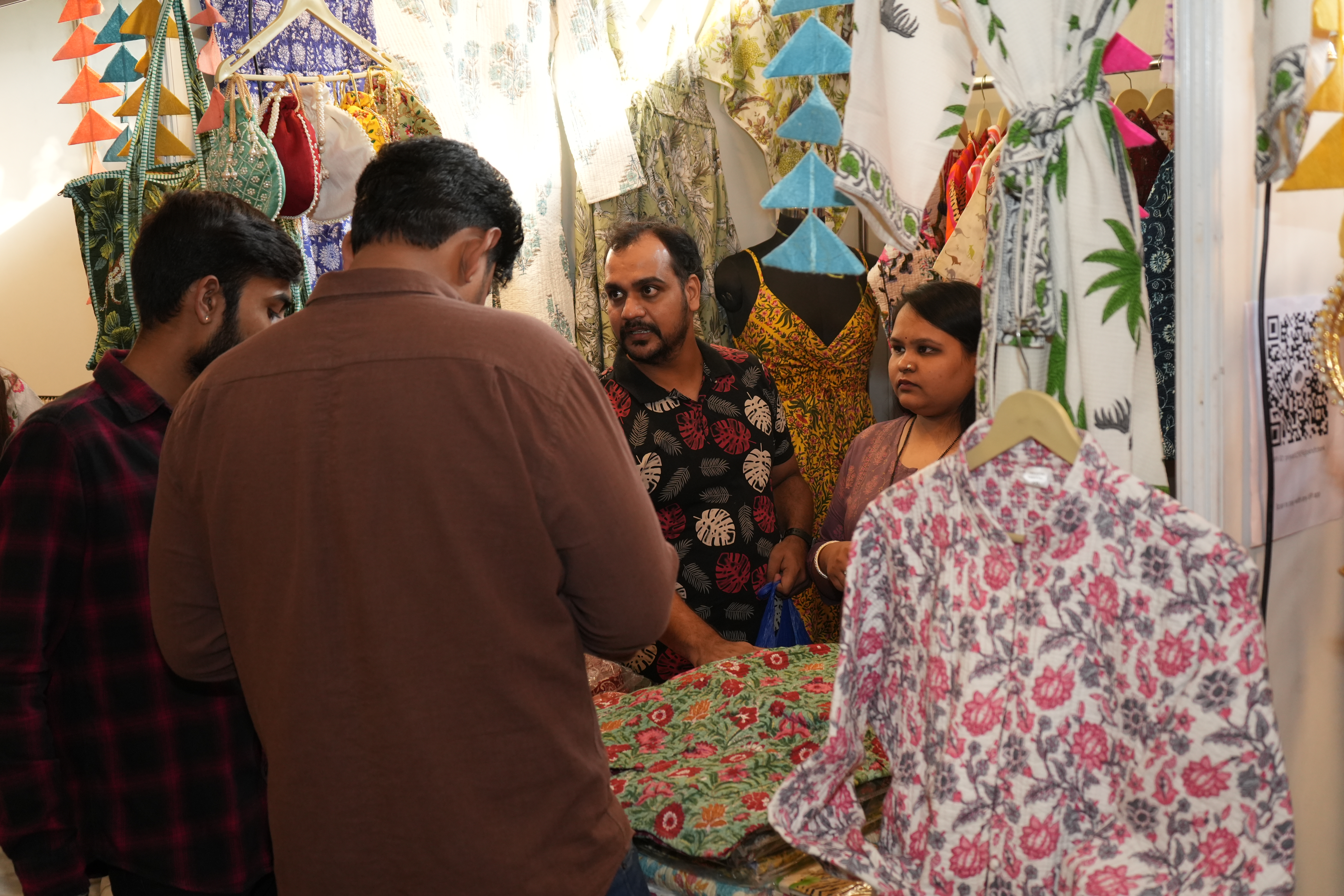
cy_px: 448
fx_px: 1568
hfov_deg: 46.4
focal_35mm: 42
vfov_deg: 31.9
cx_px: 672
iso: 2000
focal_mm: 42
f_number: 5
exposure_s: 1/100
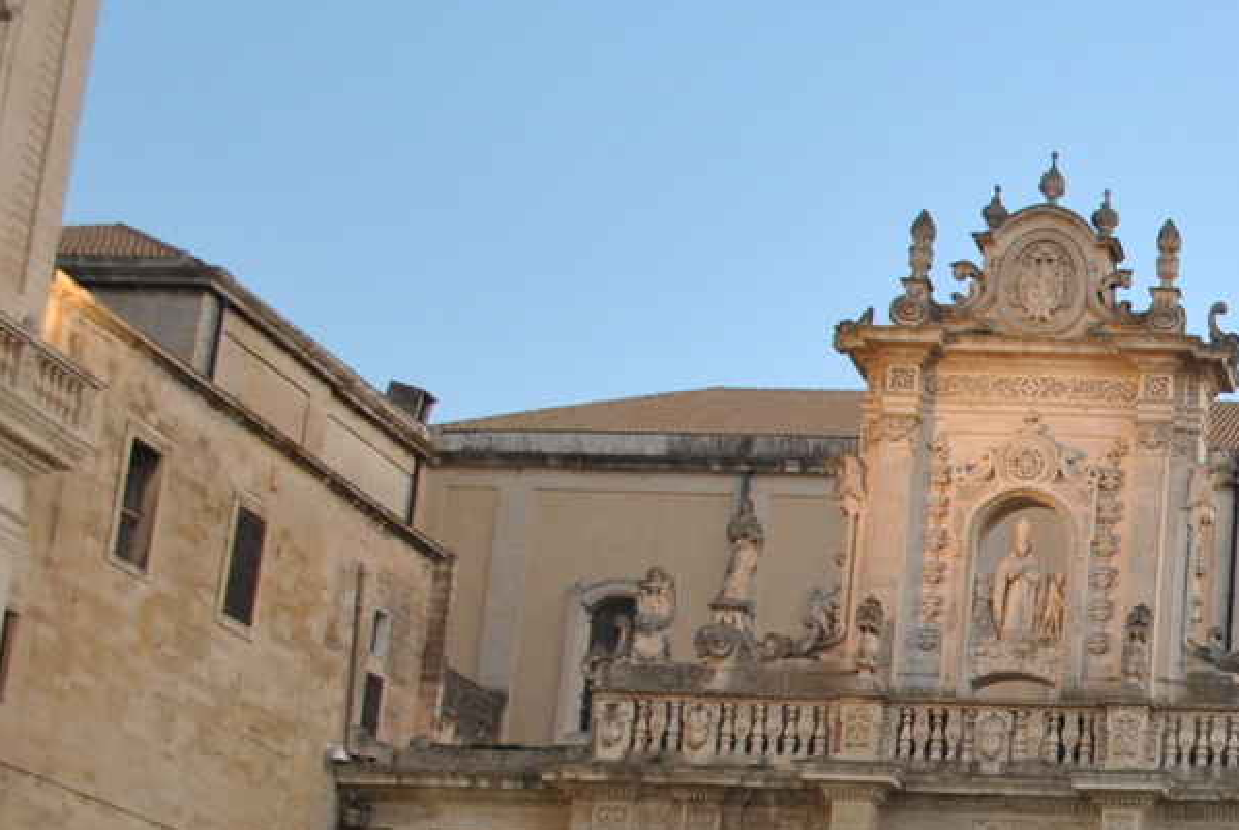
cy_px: 747
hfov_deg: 23.2
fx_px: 2619
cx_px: 1672
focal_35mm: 76
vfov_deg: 17.7
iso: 200
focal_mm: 18
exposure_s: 1/15
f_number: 3.5
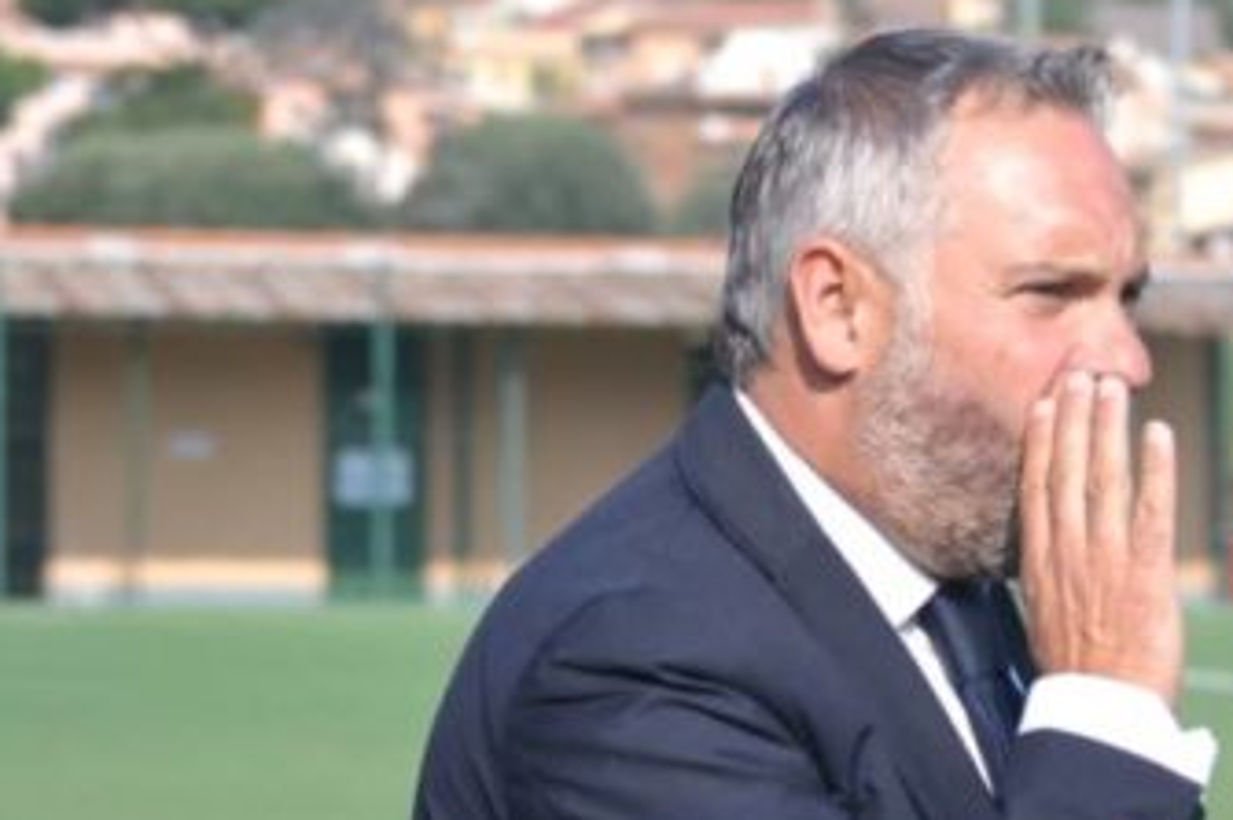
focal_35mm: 218
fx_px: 7462
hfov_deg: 9.4
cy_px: 724
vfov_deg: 6.3
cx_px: 802
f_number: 5.6
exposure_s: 1/1250
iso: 400
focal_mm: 70
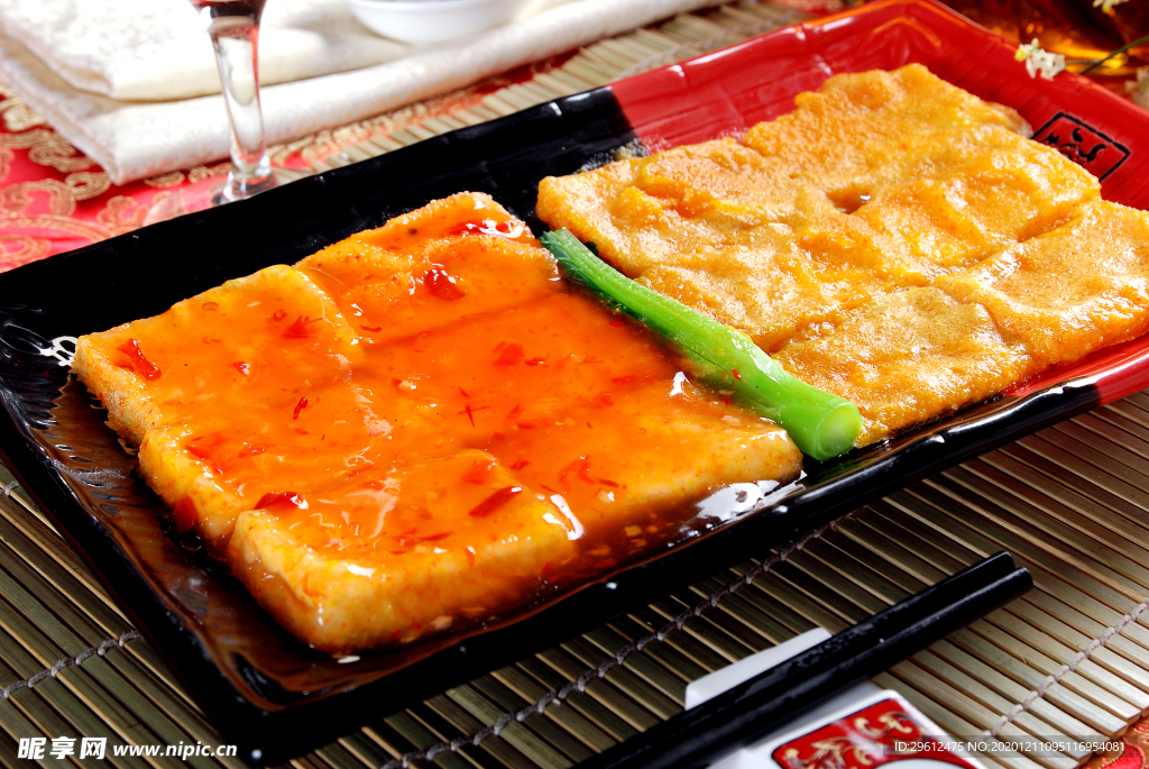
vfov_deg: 18.2
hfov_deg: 27.0
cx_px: 574
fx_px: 2396
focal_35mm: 75
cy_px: 384
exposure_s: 1/125
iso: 100
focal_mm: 50
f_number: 9
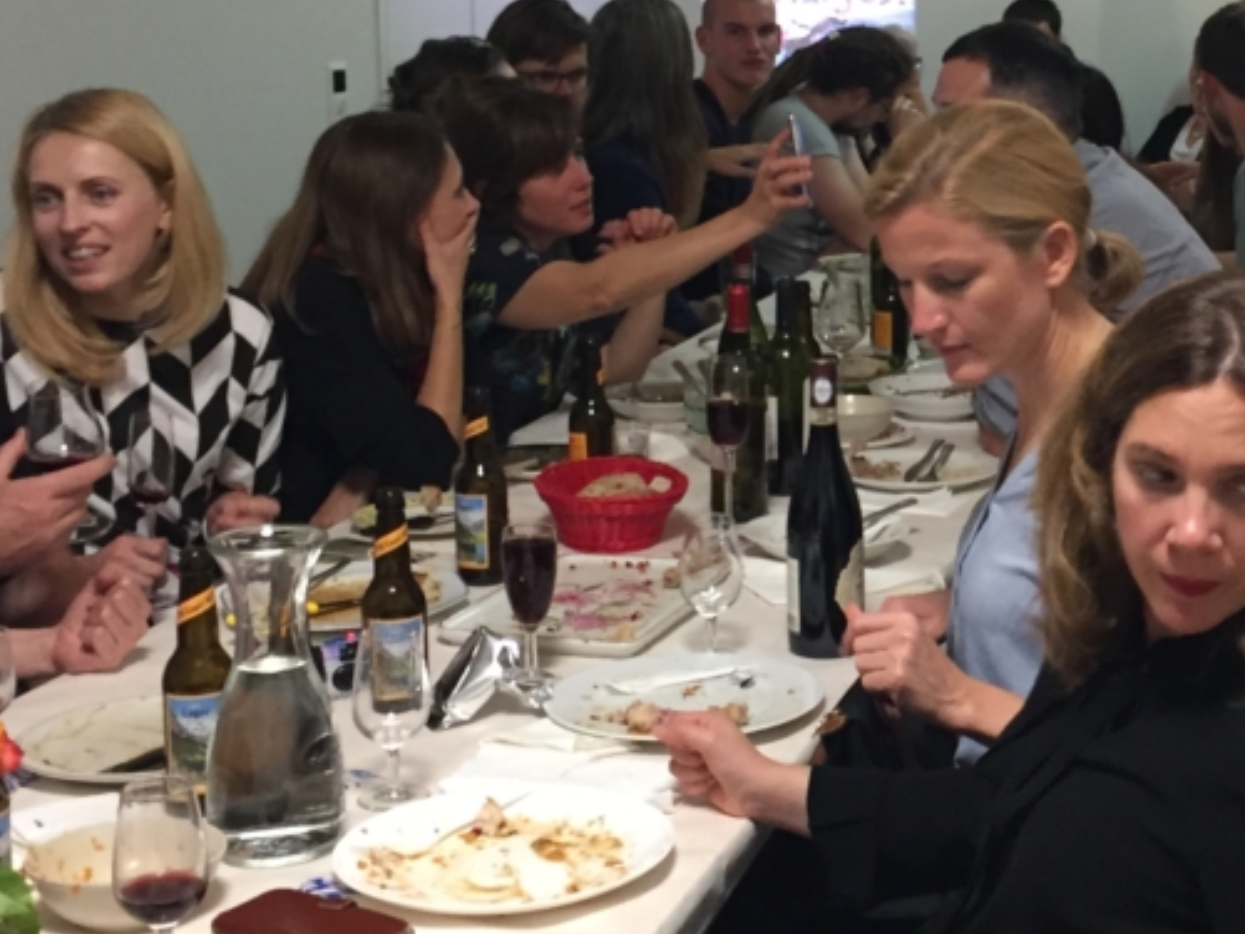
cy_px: 334
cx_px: 1026
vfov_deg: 22.2
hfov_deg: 28.6
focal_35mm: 66
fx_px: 2374
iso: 200
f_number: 2.2
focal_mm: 4.15
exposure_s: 1/33
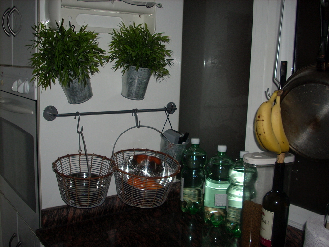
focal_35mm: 37
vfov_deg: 38.7
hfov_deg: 50.1
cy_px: 124
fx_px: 352
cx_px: 164
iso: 64
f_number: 2.8
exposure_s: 1/60
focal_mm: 6.2
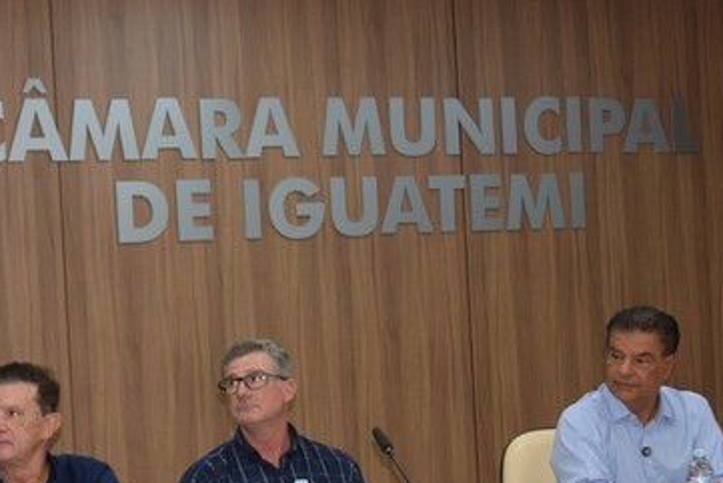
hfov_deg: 21.6
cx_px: 156
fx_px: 1873
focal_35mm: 93
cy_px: 373
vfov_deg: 14.6
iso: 800
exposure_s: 1/80
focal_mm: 25
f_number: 4.5
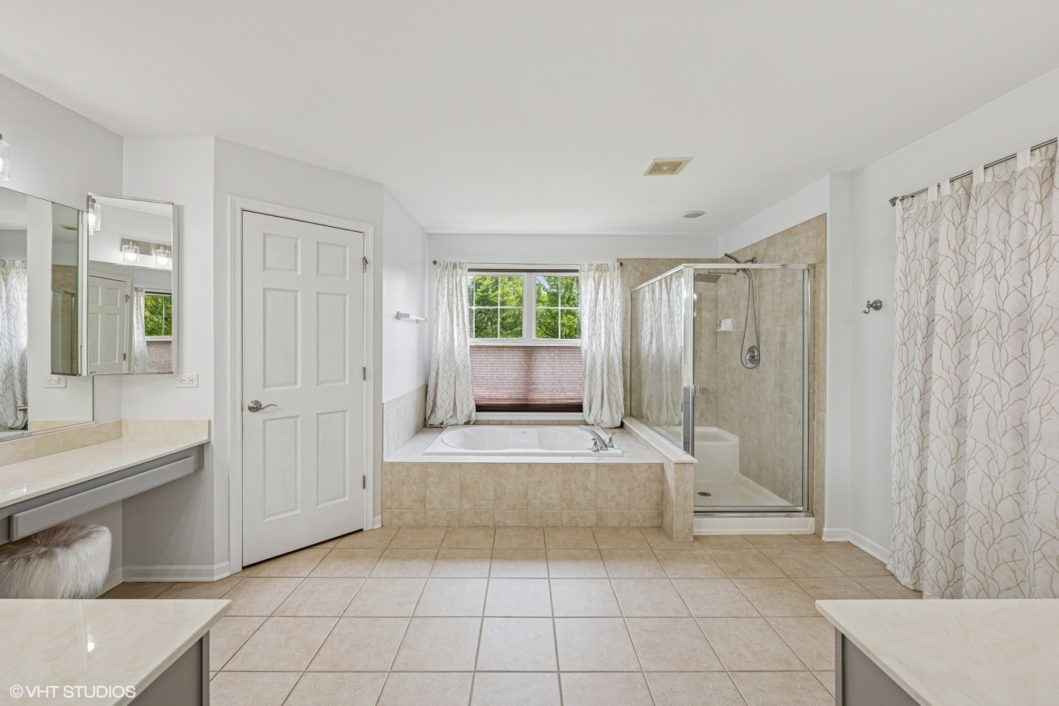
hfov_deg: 104.3
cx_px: 530
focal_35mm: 14
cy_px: 353
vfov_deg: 81.2
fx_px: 412
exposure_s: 1/60
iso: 200
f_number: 9
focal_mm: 14
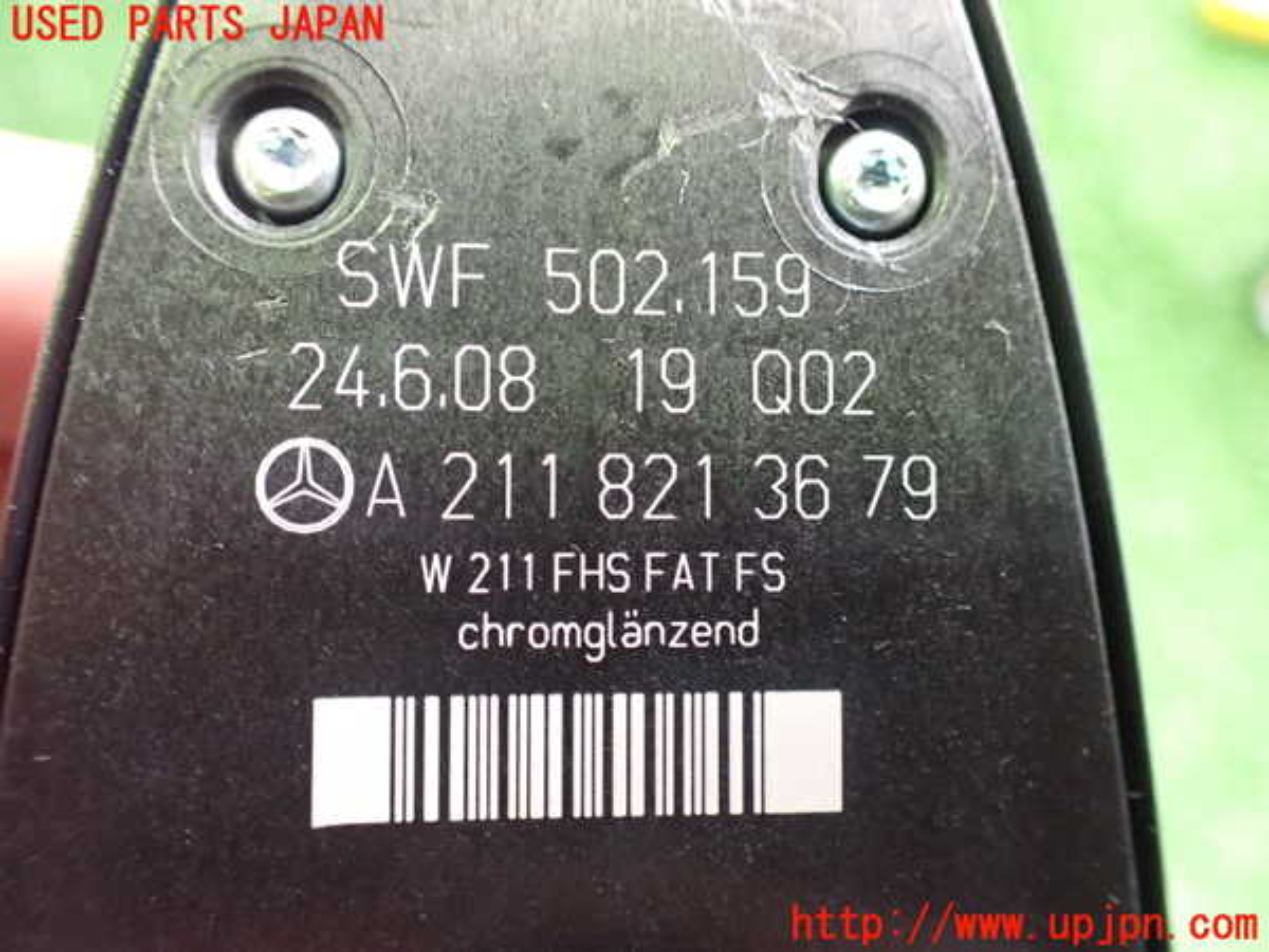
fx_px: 1100
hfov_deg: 60.0
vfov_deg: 46.8
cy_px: 476
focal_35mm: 30
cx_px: 634
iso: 1250
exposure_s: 1/30
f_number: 2.3
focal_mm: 5.4
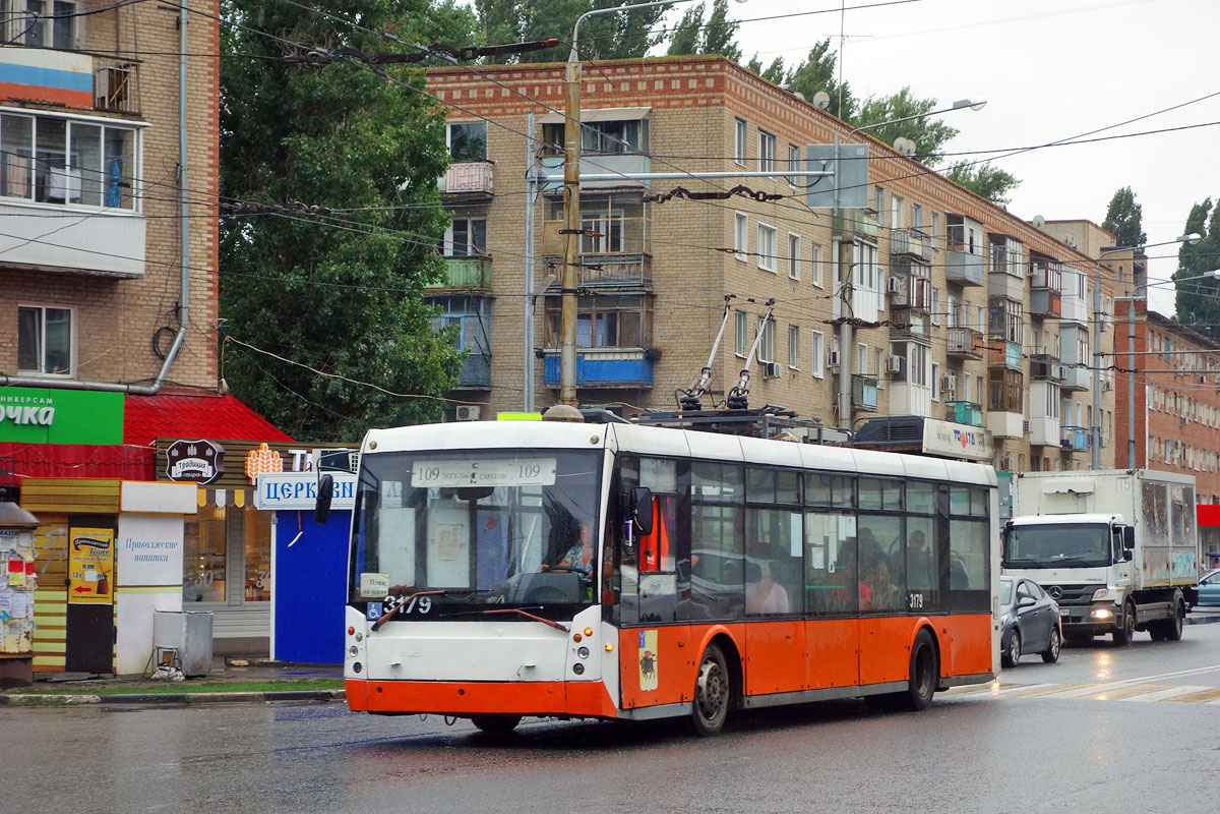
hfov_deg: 25.1
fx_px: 2745
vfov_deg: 16.9
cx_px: 610
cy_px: 407
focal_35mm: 81
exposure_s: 1/500
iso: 320
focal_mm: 30.14
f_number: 4.5
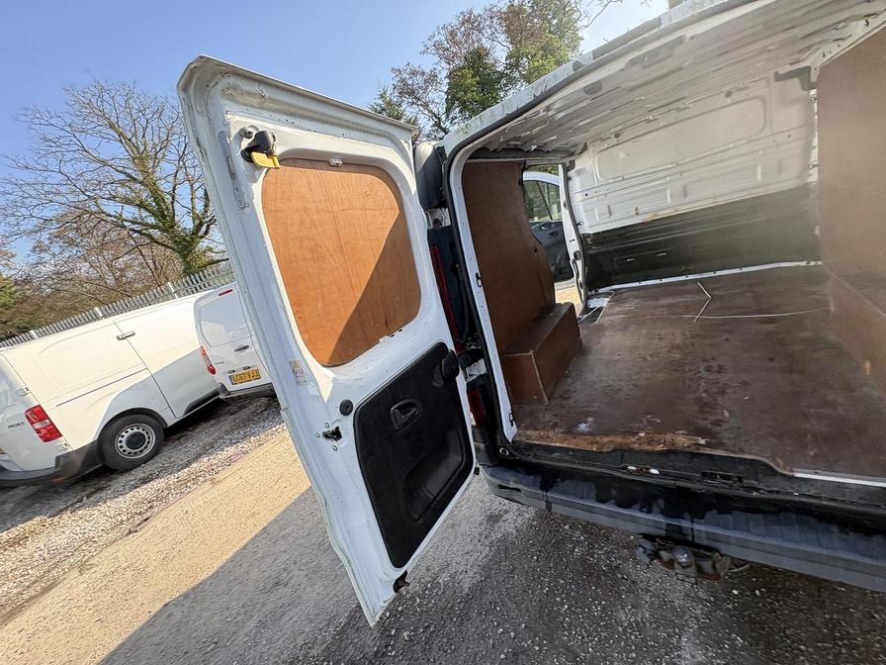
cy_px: 332
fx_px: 358
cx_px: 443
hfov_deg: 102.1
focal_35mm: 14
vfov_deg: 85.7
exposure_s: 1/258
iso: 64
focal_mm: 2.22
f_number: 2.2
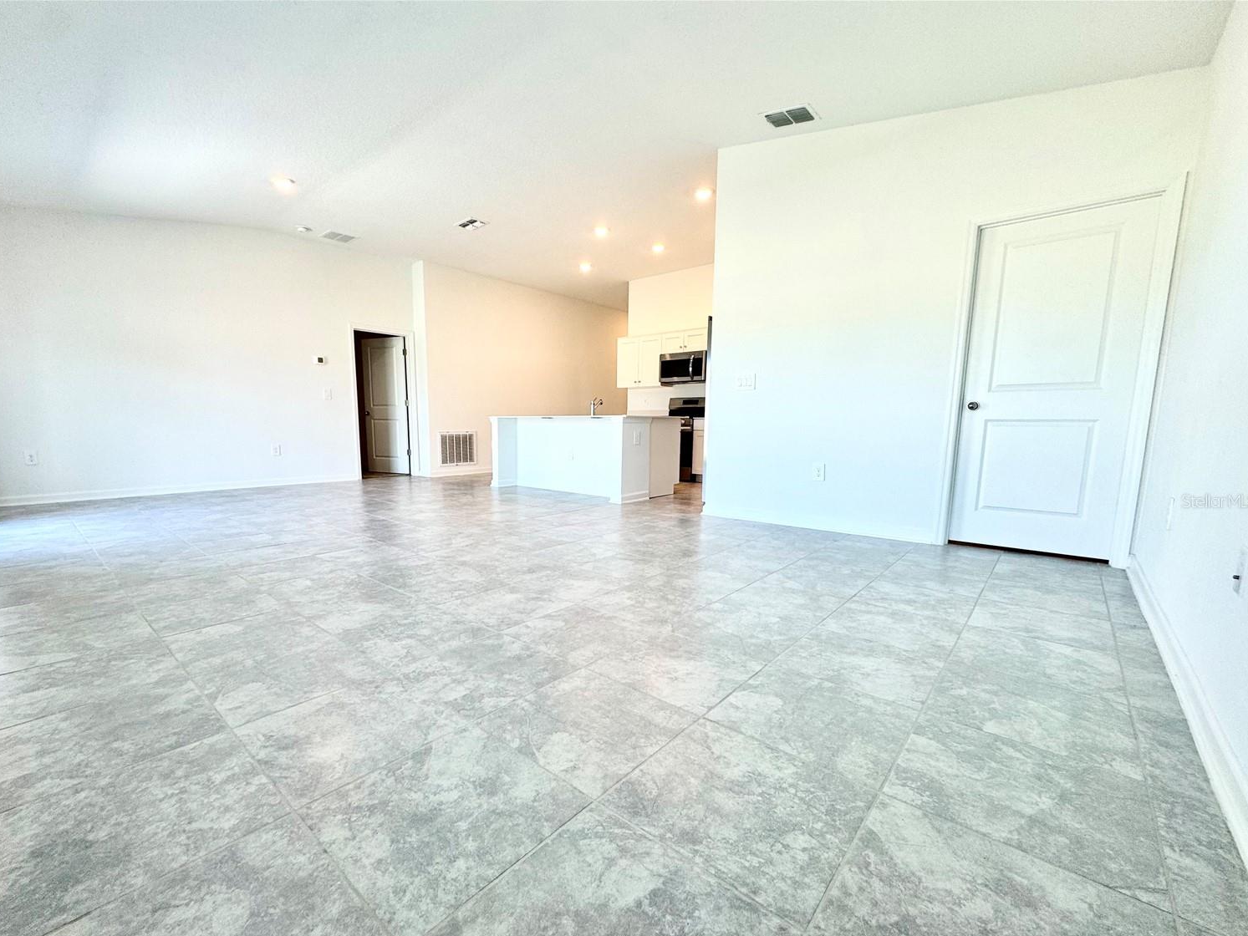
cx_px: 592
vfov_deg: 81.6
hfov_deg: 98.1
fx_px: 541
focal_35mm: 15
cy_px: 501
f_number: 2.2
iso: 80
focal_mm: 2.22
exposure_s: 1/120
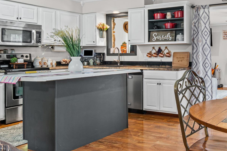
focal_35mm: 37
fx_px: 233
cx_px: 189
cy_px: 55
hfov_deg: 48.2
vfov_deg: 35.7
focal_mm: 12
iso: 250
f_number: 9
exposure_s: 1.6
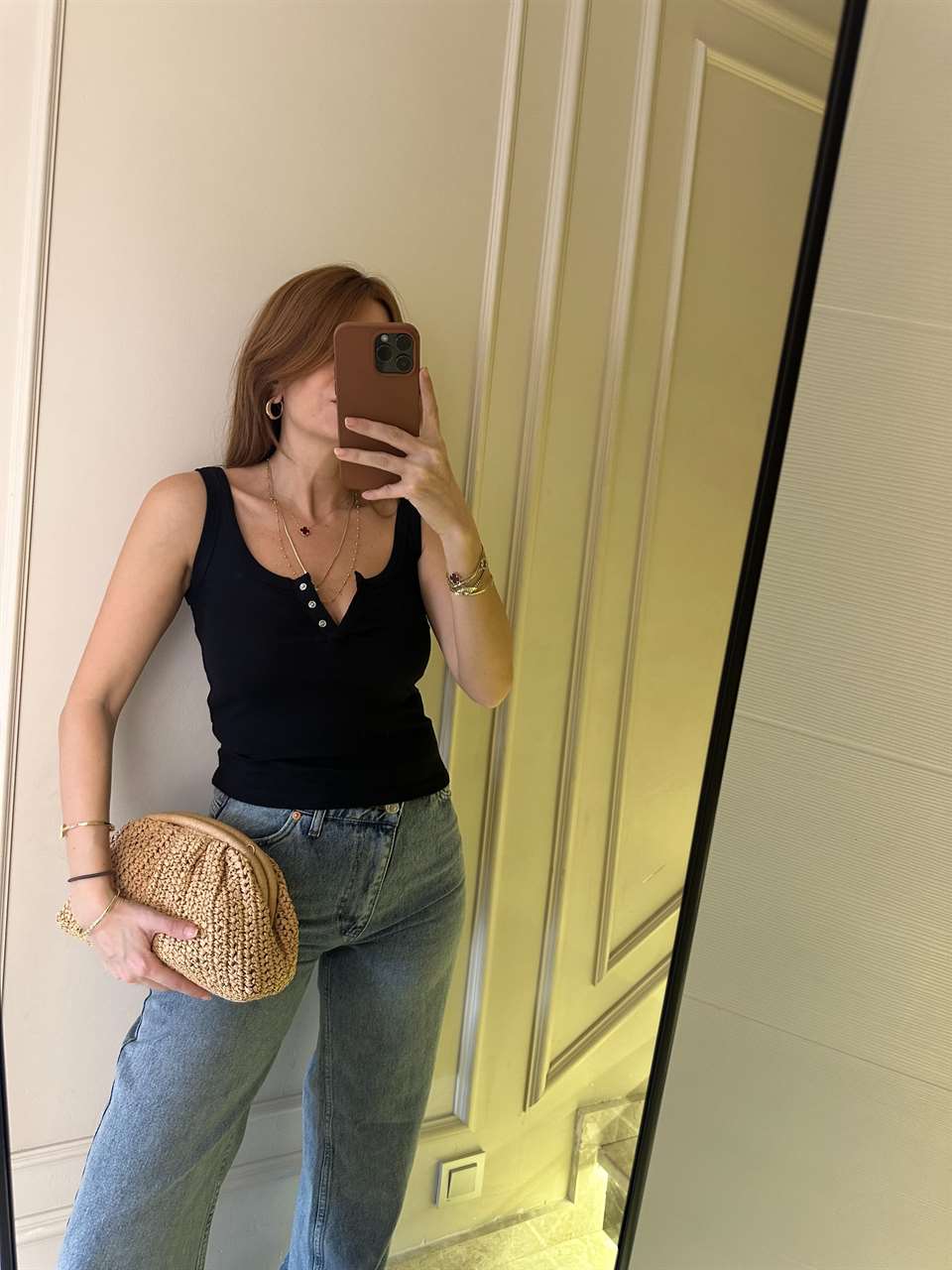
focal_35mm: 24
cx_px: 476
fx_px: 880
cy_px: 635
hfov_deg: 56.8
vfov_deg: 71.6
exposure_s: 1/50
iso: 250
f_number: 1.78
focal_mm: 6.86
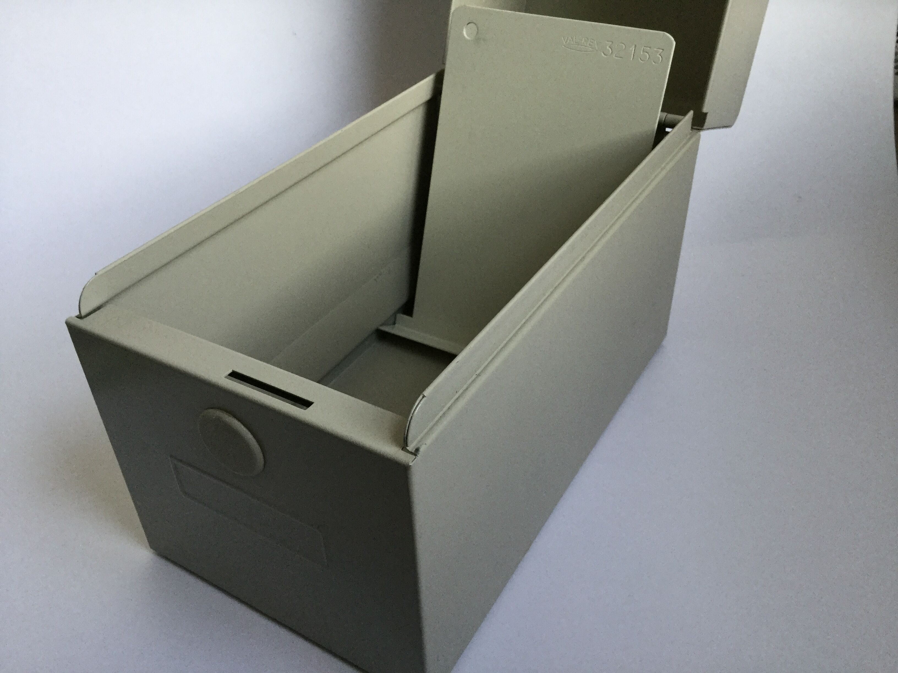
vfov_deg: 45.4
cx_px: 449
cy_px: 336
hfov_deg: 58.4
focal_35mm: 31
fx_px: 804
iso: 100
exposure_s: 1/33
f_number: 2.4
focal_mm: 3.3
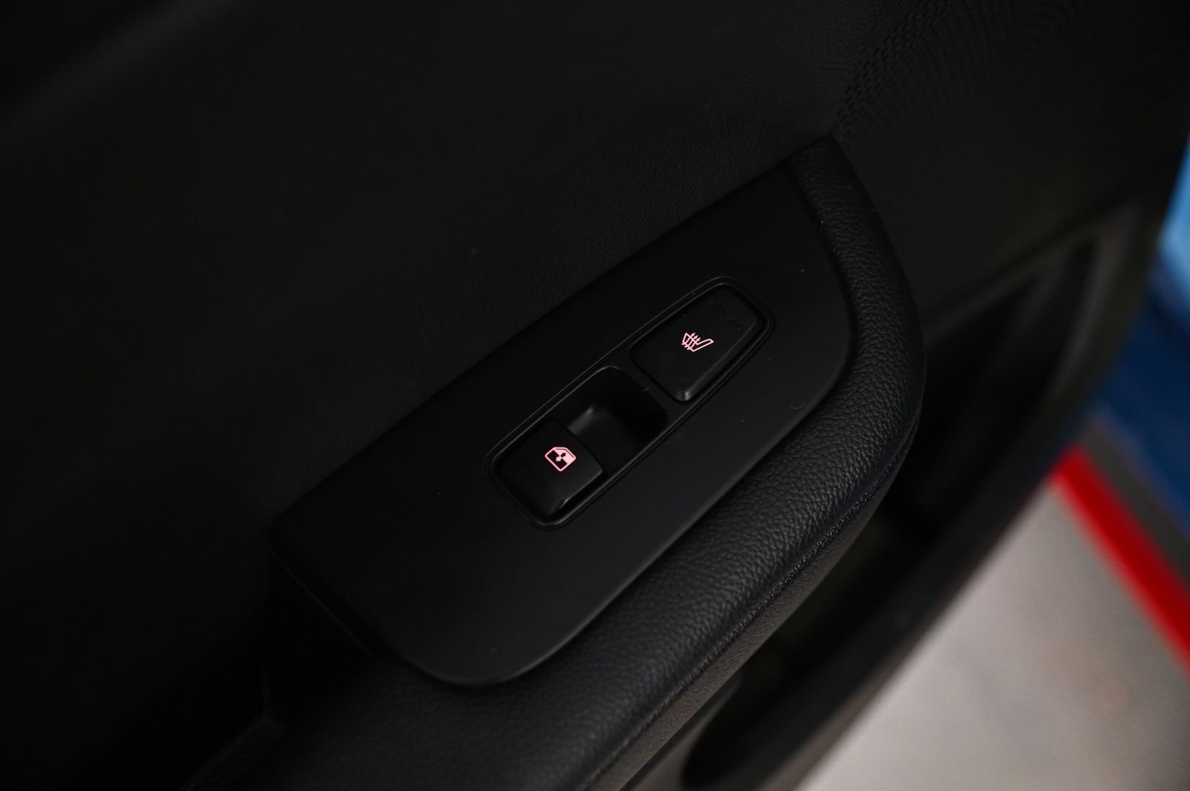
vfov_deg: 26.9
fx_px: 1651
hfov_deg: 39.6
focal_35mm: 50
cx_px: 595
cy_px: 396
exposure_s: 1/30
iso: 2000
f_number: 4
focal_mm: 50
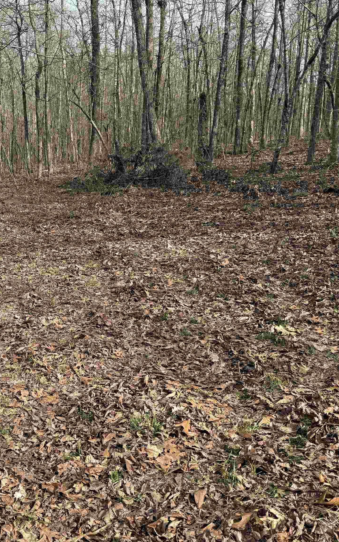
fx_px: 503
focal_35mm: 34
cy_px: 271
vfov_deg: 56.7
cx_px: 51
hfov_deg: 35.6
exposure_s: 1/1727
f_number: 1.78
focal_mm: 6.76
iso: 80
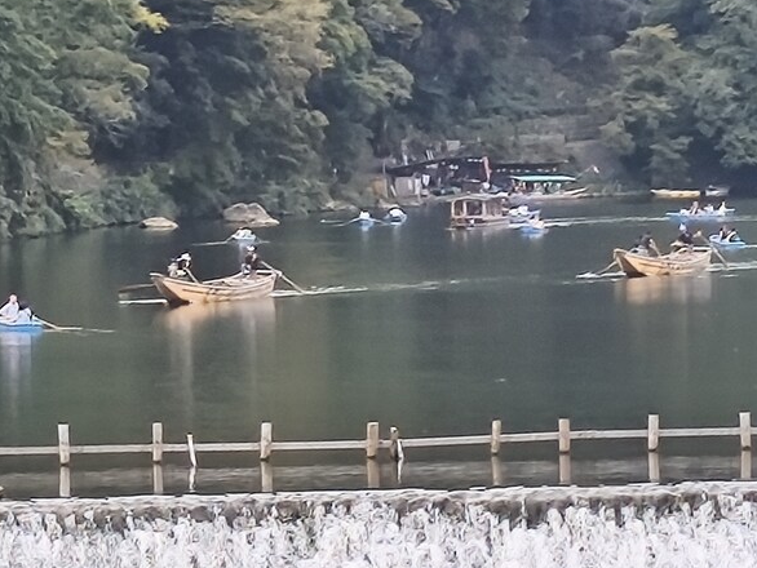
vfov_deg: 4.8
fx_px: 6716
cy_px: 292
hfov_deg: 6.5
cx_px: 350
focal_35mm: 307
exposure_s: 1/546
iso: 50
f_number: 1.65
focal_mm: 6.18
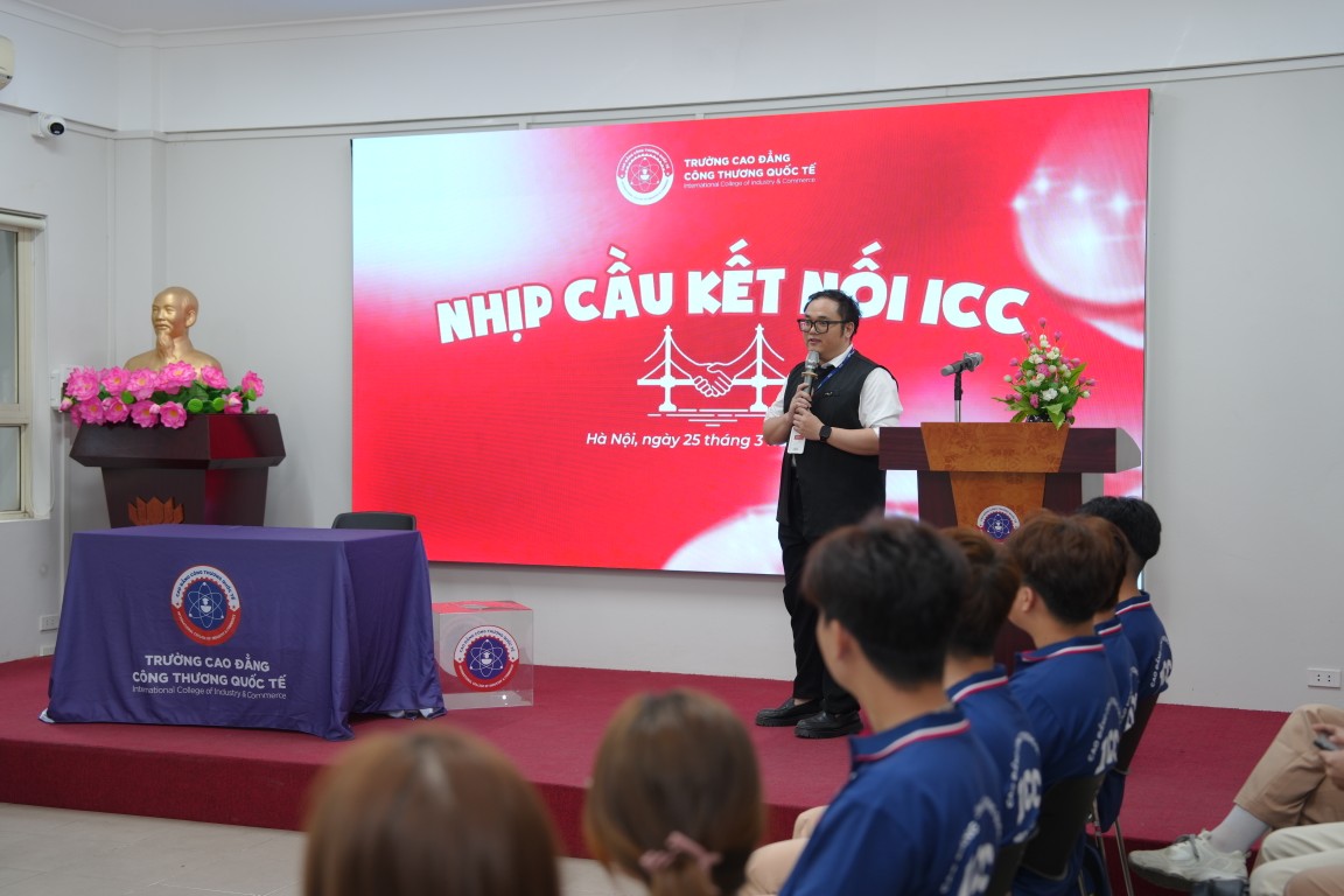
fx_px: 1829
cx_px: 672
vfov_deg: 27.5
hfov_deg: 40.3
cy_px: 448
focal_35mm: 49
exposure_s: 1/160
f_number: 2.8
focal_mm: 49
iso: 500
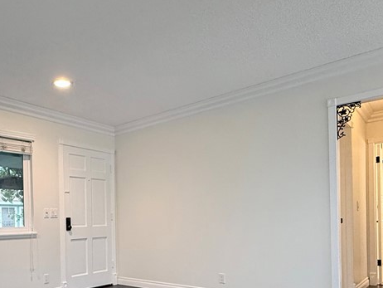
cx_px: 116
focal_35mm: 31
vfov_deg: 43.7
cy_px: 222
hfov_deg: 56.6
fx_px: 343
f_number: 2.2
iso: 320
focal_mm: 2.22
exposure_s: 1/60
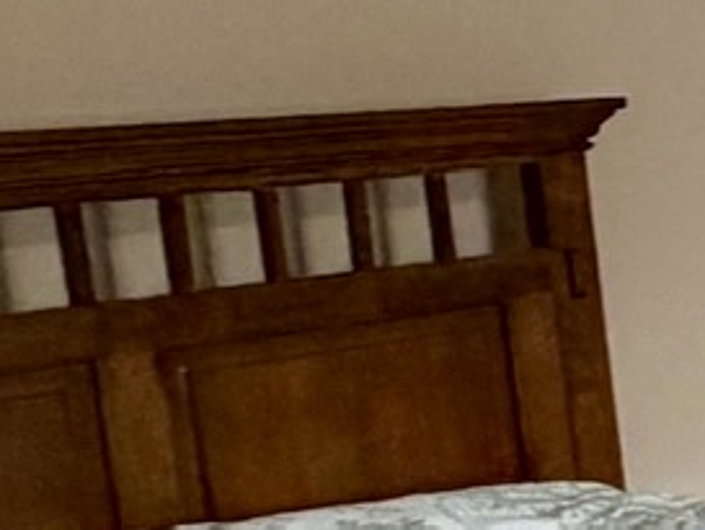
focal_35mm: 105
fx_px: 2139
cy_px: 269
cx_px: 2270
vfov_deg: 14.1
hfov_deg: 10.5
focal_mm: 2.22
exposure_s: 1/120
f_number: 2.2
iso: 320
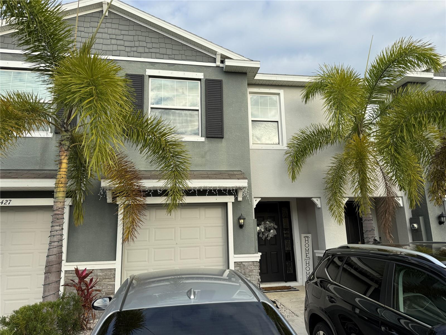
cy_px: 168
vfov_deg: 56.8
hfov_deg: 71.6
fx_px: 309
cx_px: 223
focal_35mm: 24
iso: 80
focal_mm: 6.76
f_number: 1.78
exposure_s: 1/1653
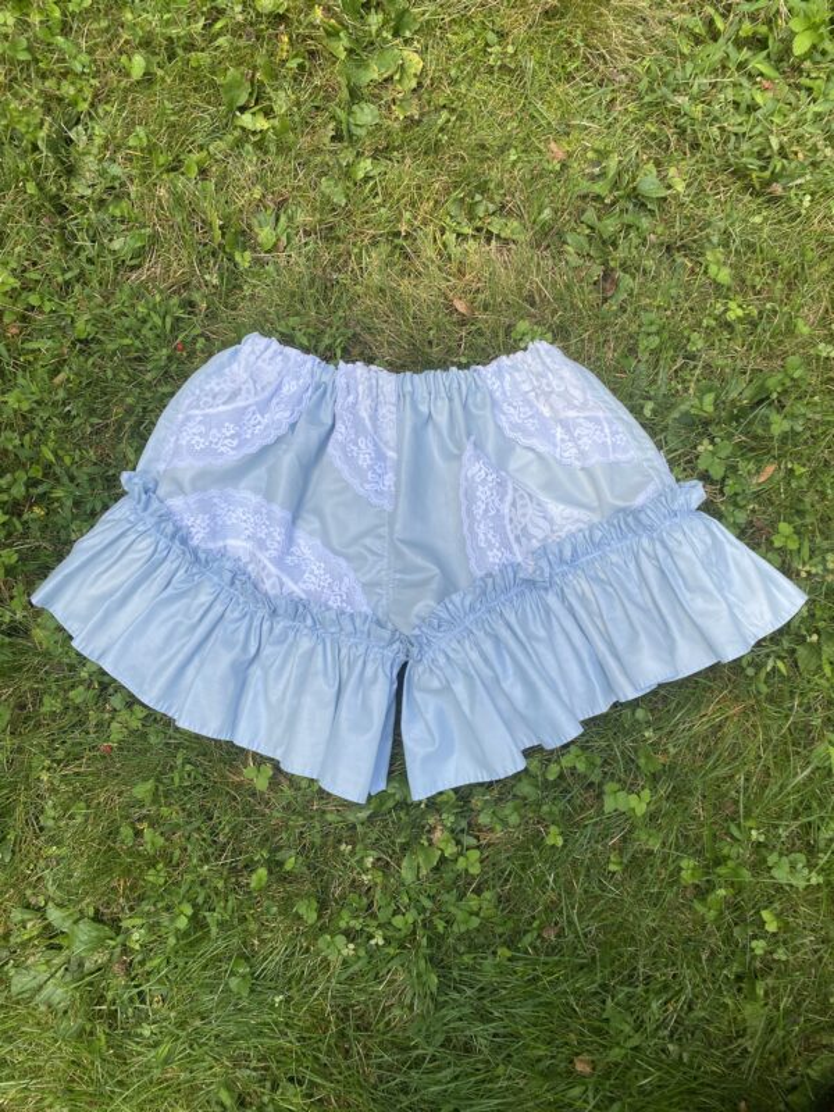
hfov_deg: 53.1
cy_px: 556
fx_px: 835
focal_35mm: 26
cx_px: 417
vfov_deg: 67.3
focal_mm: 4.25
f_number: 1.8
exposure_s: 1/458
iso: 32
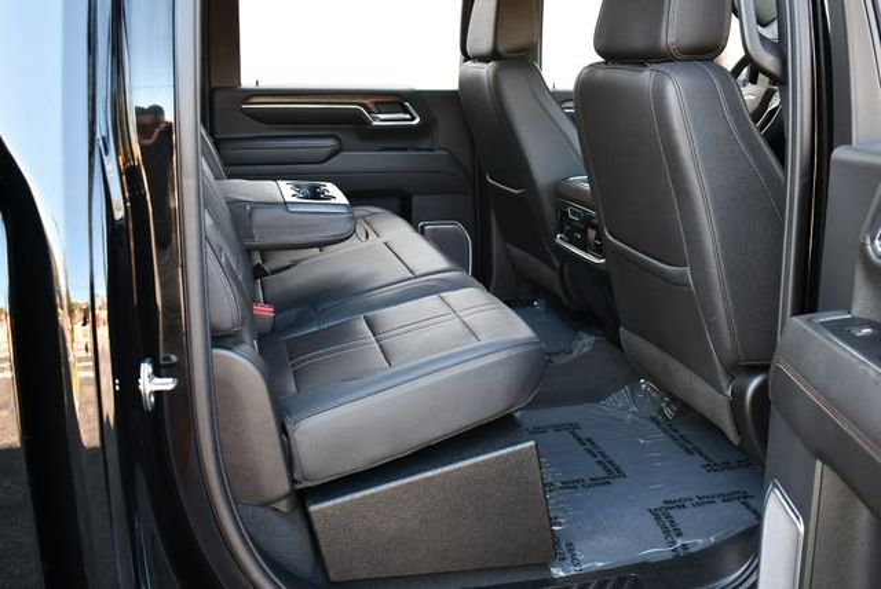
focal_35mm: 36
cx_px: 440
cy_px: 294
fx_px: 882
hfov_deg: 53.1
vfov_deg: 36.9
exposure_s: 1/125
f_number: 3.5
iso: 800
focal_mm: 18
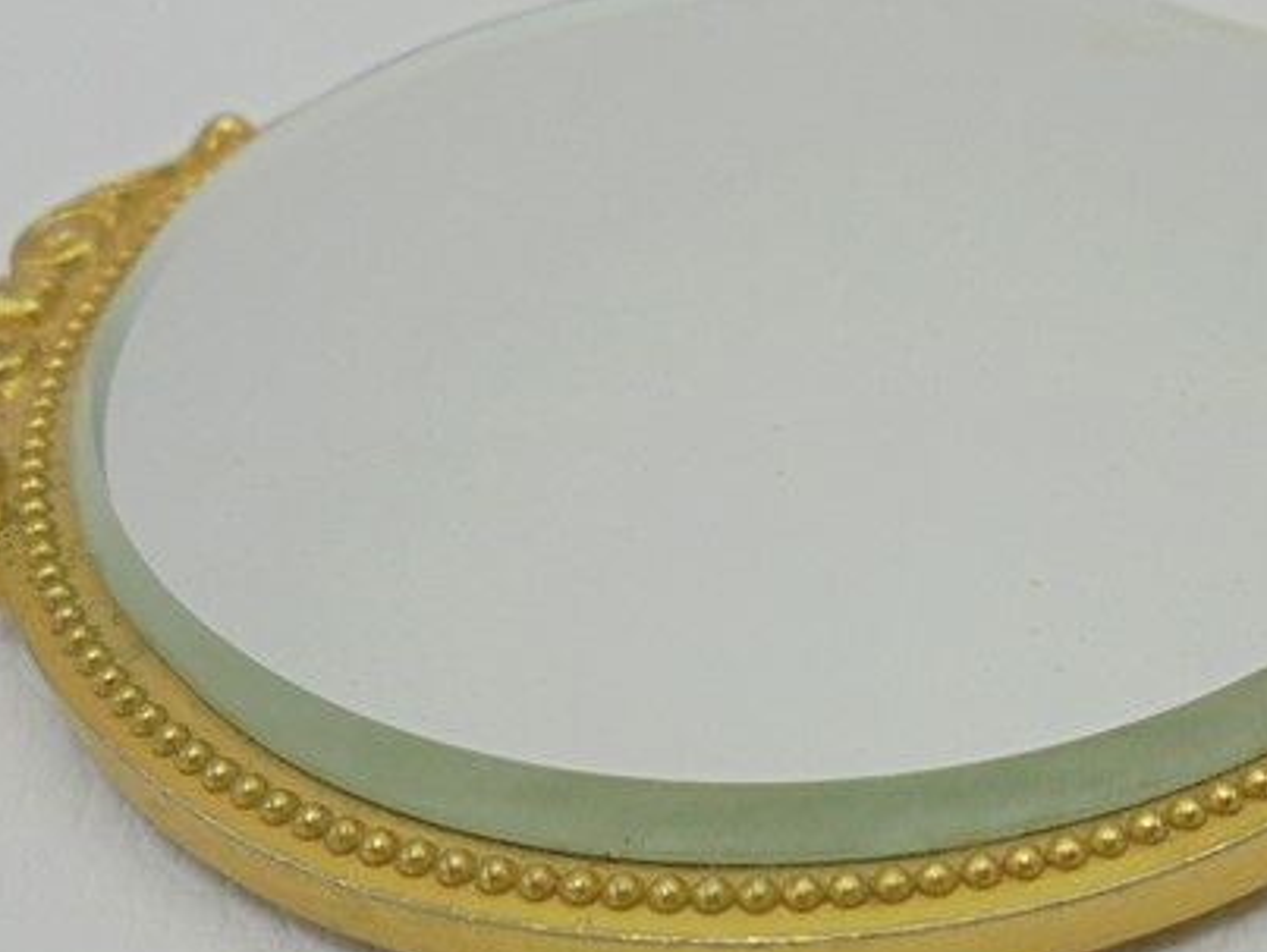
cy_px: 501
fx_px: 2125
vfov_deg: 25.3
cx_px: 981
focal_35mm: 58
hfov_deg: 32.4
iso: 100
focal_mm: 4.6
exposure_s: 1/30
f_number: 3.5
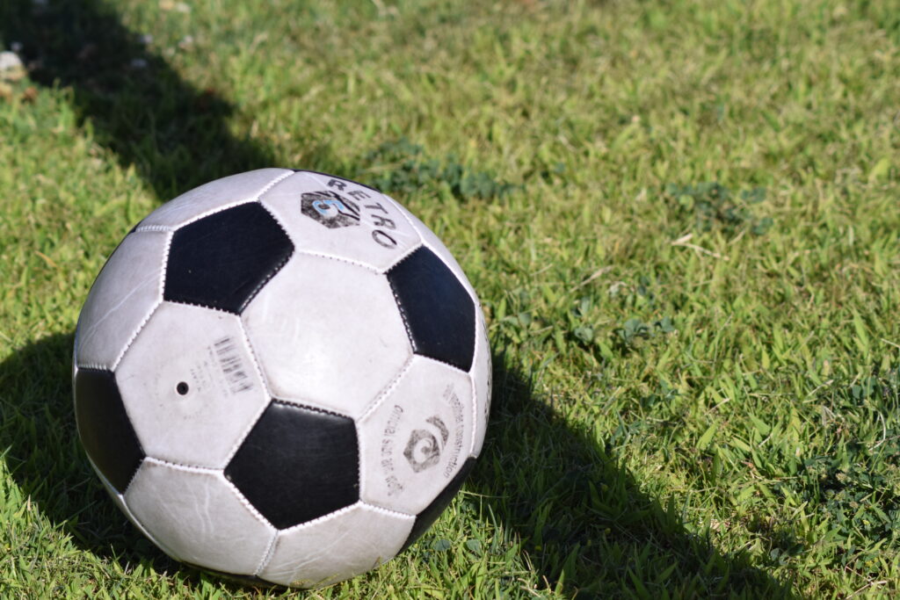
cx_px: 450
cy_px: 300
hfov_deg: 19.5
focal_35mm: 105
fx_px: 2625
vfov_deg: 13.0
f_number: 5.6
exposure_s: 1/2500
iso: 400
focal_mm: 70
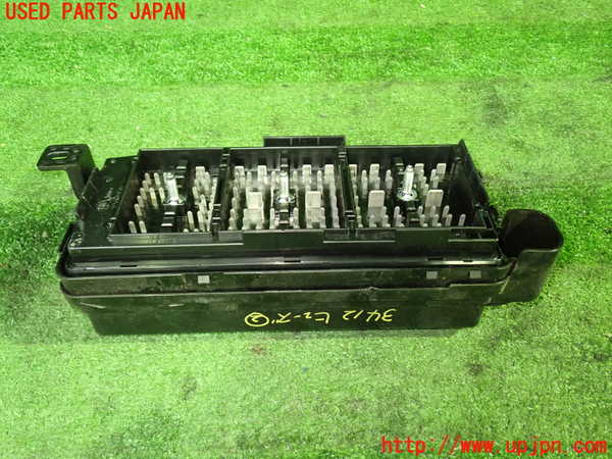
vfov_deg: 46.8
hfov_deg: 60.0
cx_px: 306
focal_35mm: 30
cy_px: 230
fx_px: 530
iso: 800
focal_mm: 5.4
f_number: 2.3
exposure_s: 1/20
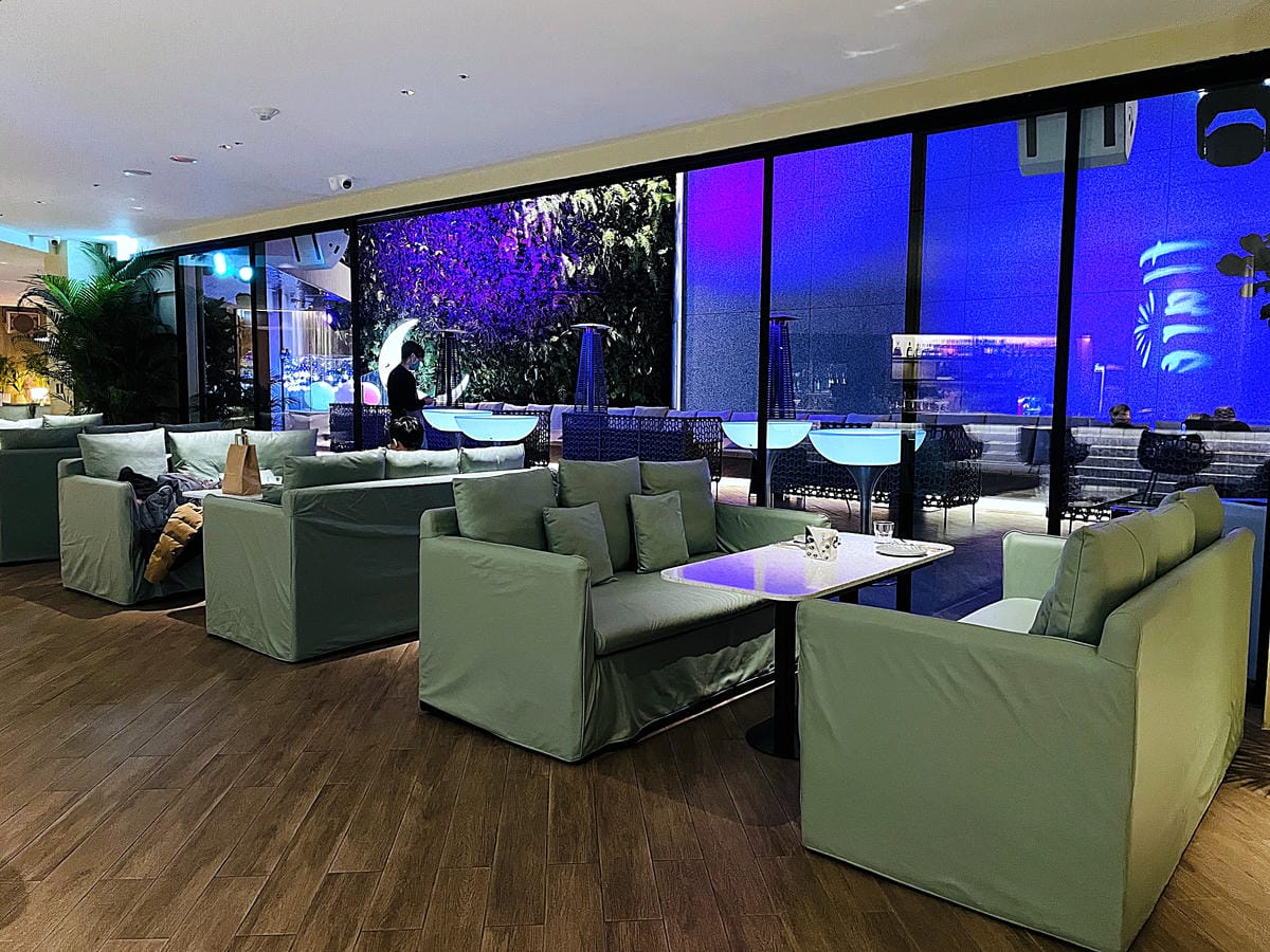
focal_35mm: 26
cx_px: 635
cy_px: 476
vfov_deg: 53.1
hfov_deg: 67.3
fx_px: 954
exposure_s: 1/37
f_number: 1.6
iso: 500
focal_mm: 4.2
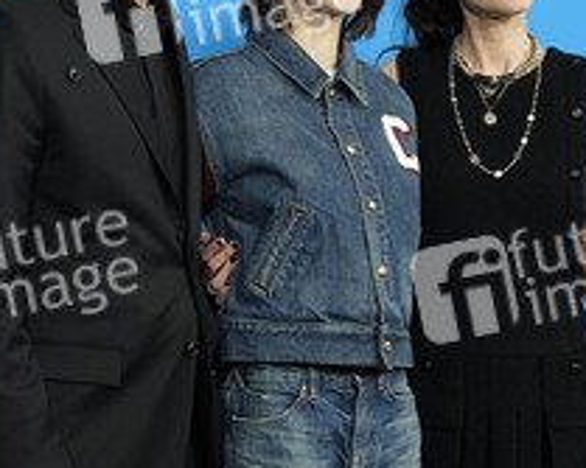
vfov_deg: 17.8
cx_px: 300
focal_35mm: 86
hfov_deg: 22.2
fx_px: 1491
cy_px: 137
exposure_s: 1/160
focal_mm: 48
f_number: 5.6
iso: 2000
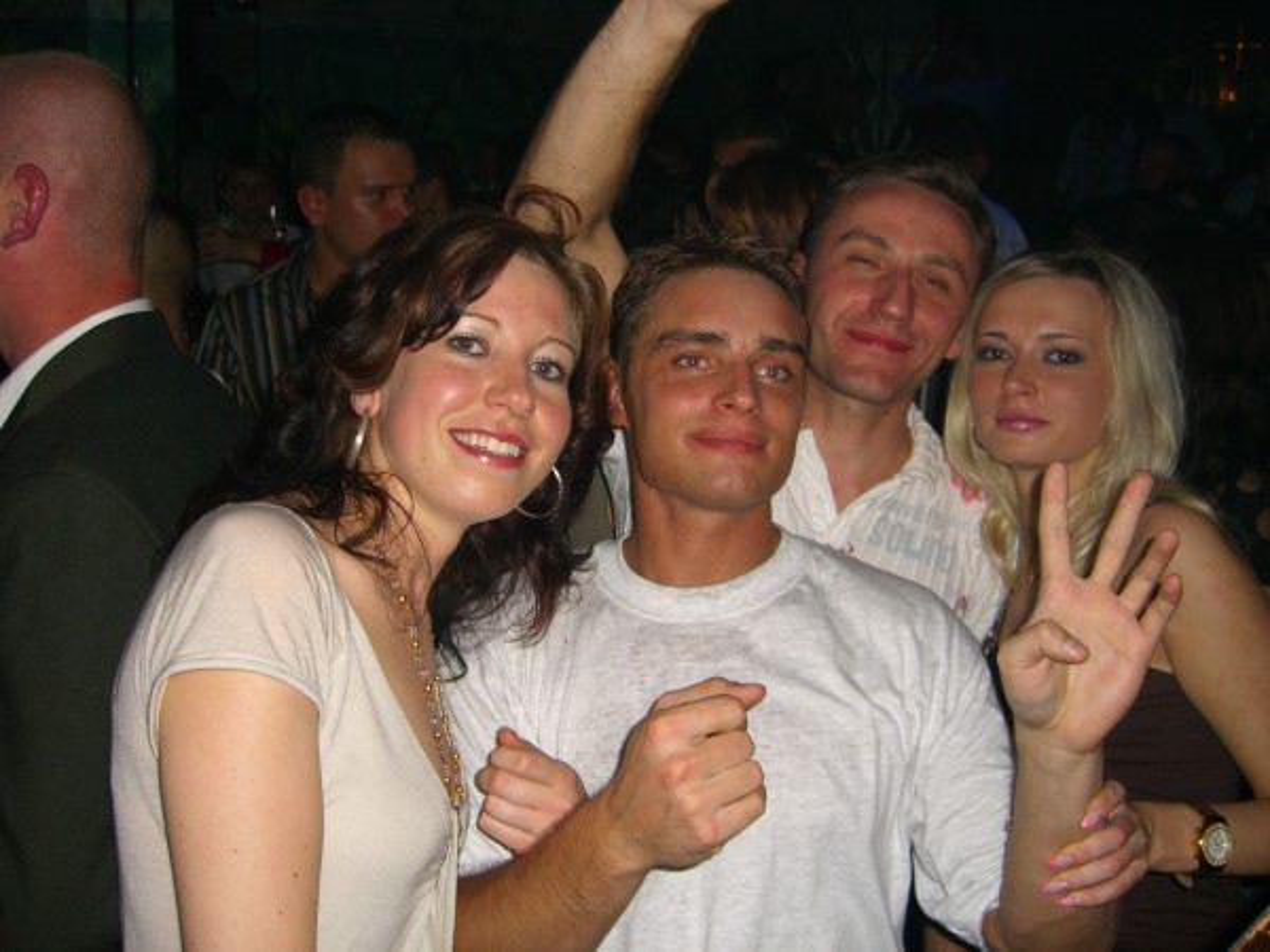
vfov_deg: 37.7
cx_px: 635
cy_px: 476
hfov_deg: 49.0
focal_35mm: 38
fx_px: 1394
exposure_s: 1/60
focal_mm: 7.9
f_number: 2.8
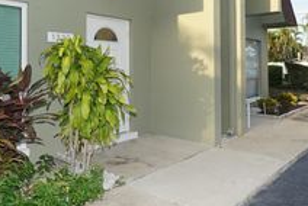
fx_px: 283
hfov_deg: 57.0
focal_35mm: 33
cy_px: 57
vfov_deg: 39.2
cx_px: 171
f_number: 16
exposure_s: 1/250
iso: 1000
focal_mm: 14
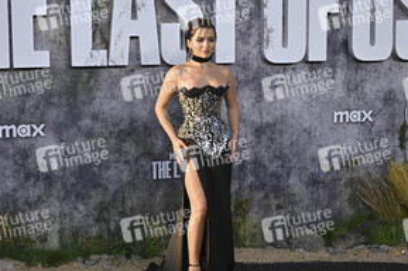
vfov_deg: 21.2
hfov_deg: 31.4
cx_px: 176
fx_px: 725
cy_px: 120
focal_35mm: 64
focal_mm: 41
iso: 100
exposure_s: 1/250
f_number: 6.3
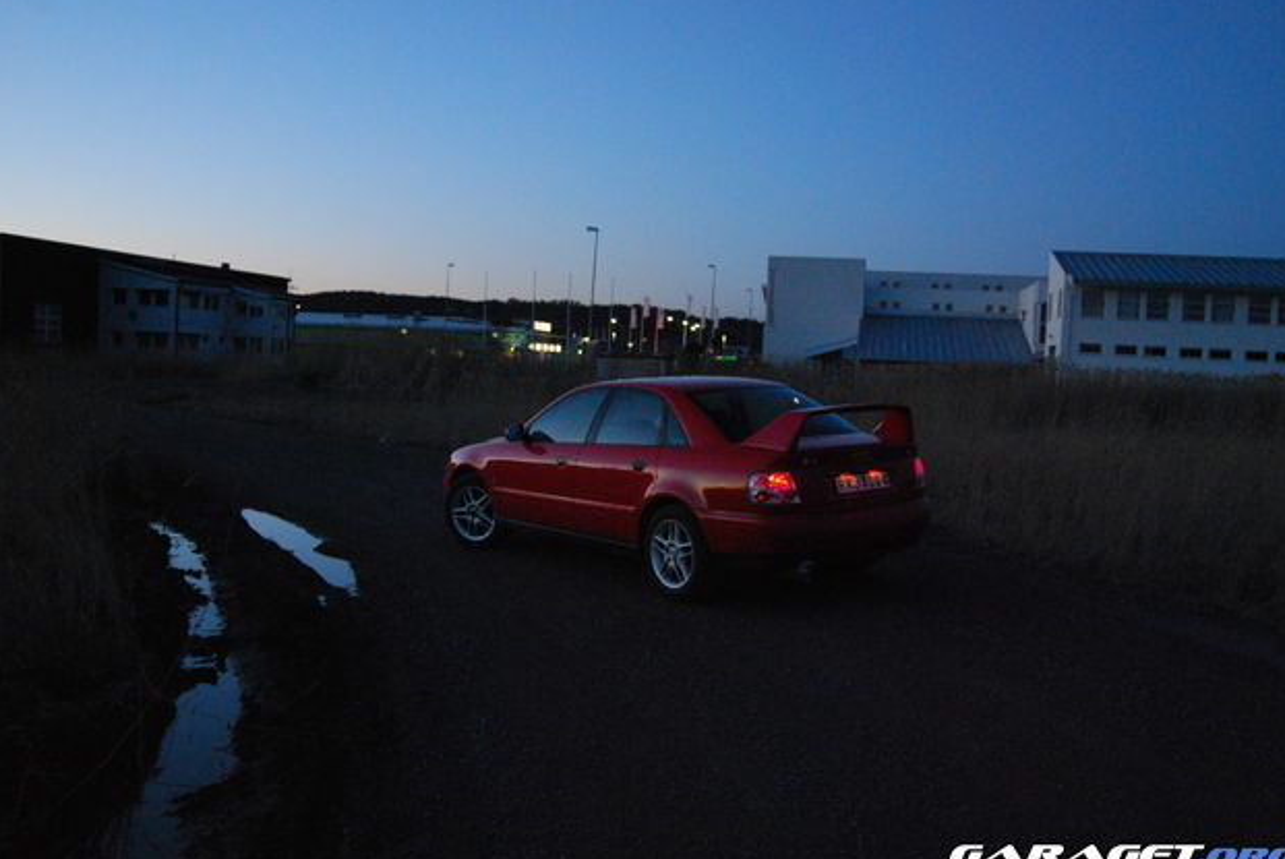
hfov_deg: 55.8
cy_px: 433
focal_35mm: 34
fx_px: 1214
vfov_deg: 38.9
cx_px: 641
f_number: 3.8
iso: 1600
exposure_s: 1/60
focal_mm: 22
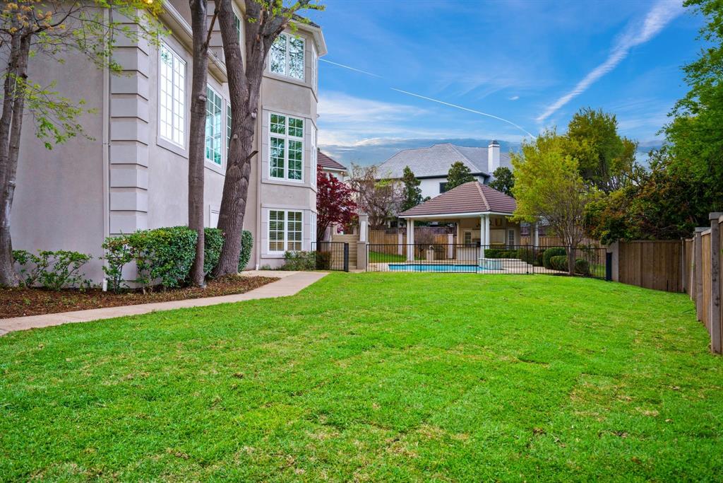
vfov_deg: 46.4
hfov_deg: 65.5
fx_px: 562
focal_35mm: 28
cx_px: 362
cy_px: 242
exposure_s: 1/60
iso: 800
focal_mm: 28
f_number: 6.3
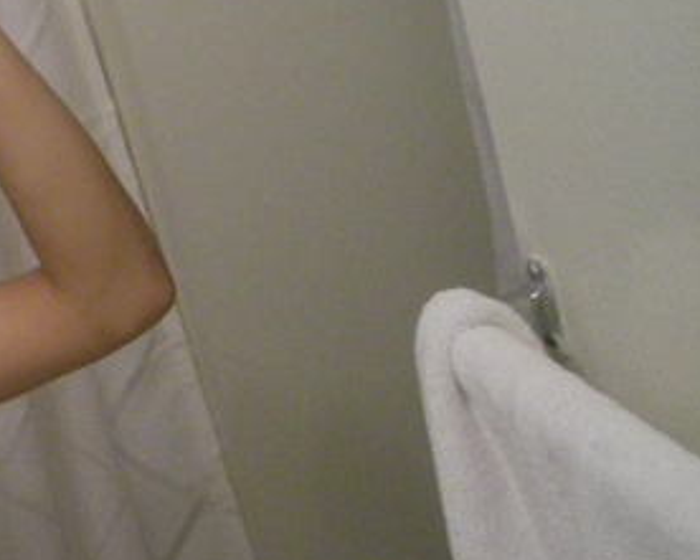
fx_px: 2052
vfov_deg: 15.5
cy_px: 218
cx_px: -304
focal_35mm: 99
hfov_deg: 17.6
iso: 400
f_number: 2.8
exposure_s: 1/62.5
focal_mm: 5.7
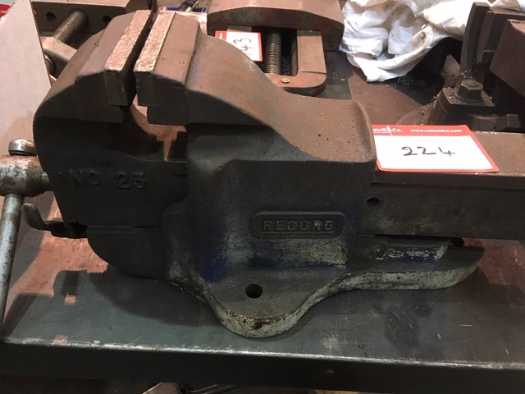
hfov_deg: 61.7
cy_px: 197
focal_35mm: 29
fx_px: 440
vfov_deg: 48.2
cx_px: 262
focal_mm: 4.15
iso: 200
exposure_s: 1/20
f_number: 2.2
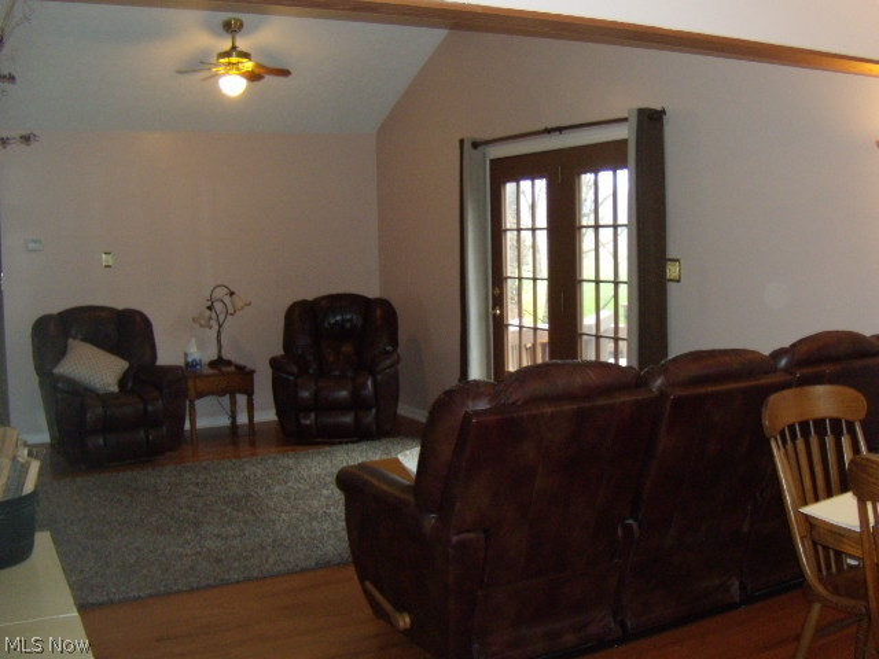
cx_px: 440
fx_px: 914
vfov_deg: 39.7
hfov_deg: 51.4
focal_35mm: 36
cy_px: 330
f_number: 3.6
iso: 320
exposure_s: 1/30
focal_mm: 6.4
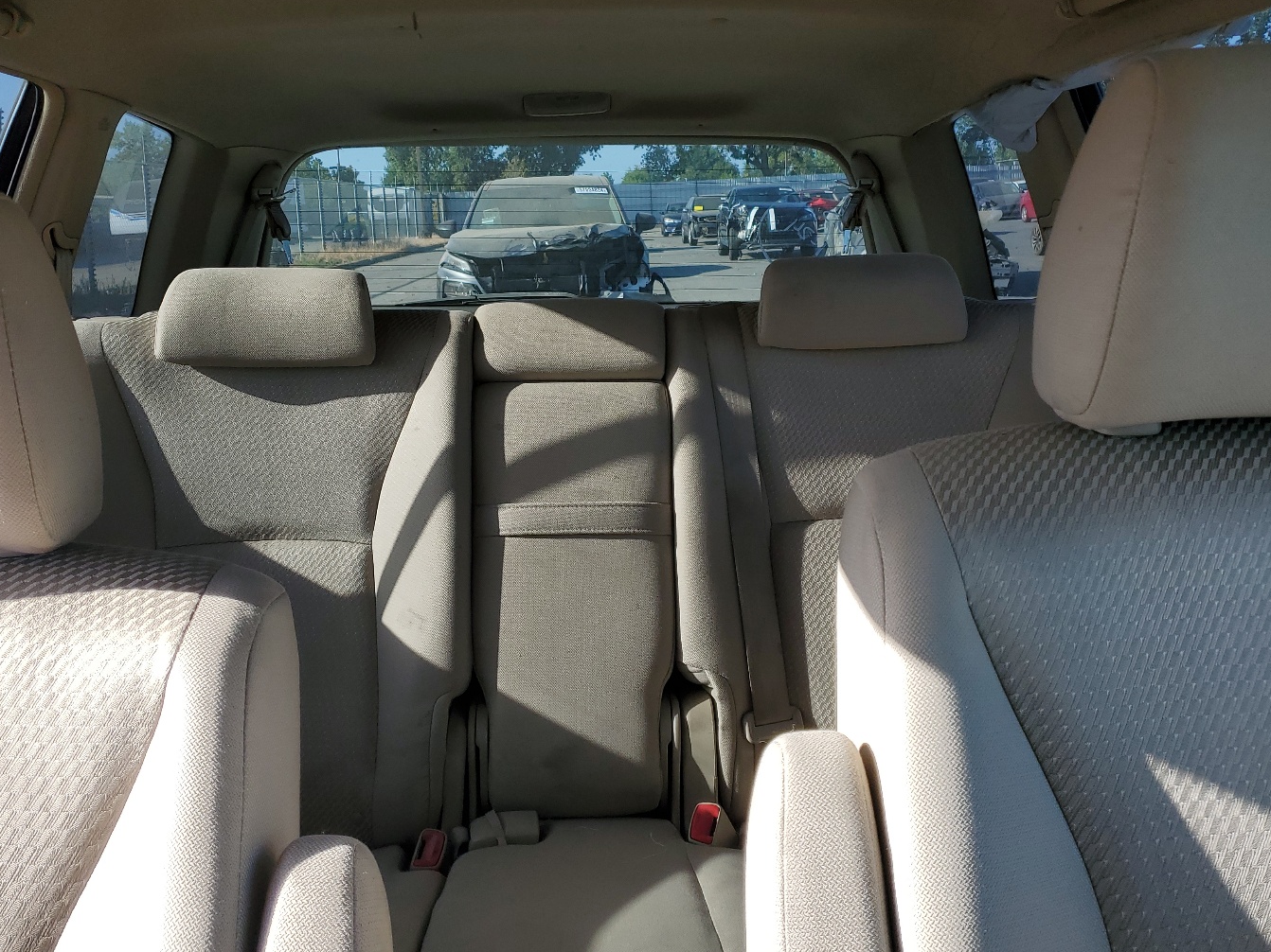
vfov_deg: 45.2
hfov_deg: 58.3
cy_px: 392
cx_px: 599
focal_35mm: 31
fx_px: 1138
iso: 50
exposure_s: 1/1000
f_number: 1.5
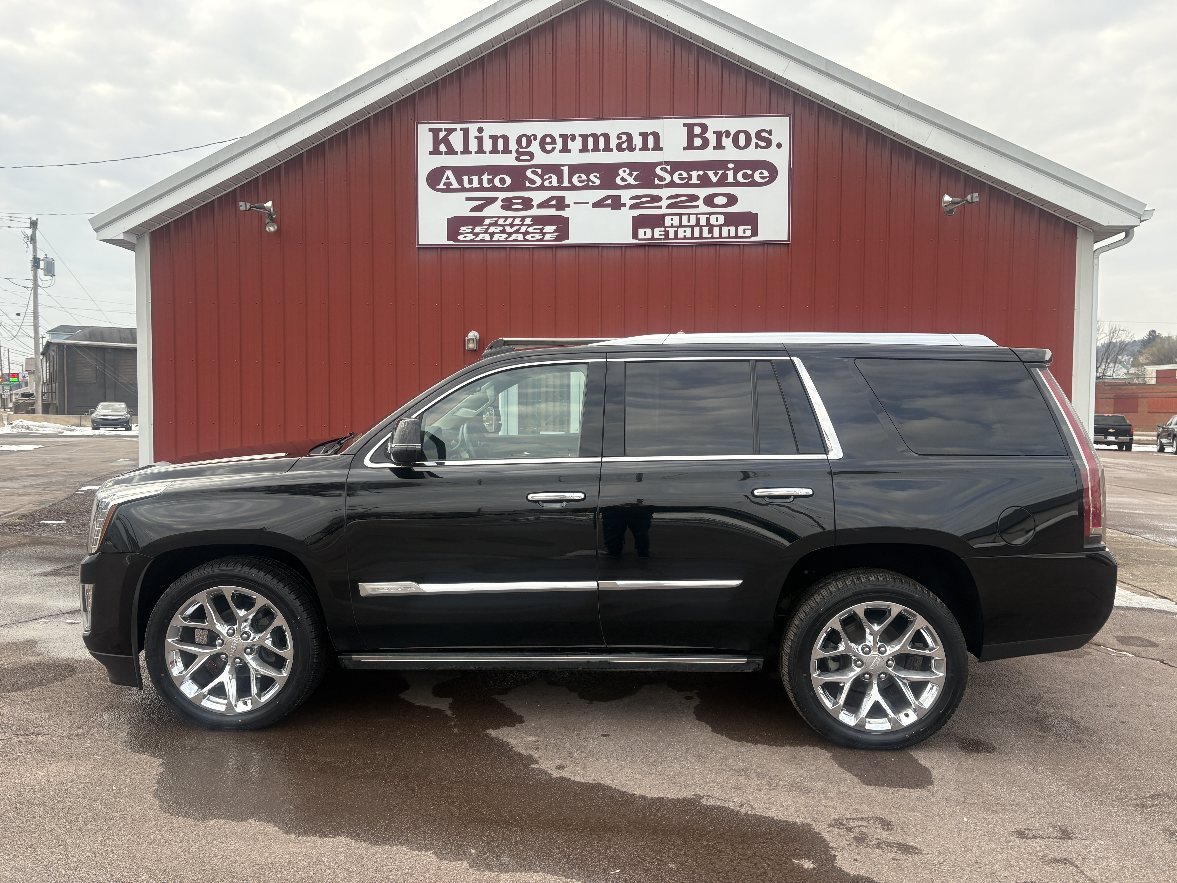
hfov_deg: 67.3
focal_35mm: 26
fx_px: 884
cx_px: 588
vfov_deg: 53.1
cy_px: 442
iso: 64
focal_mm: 5.96
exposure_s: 1/475
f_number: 1.6
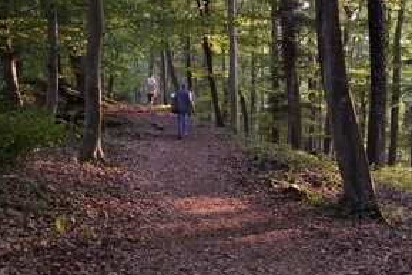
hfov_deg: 32.4
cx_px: 291
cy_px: 95
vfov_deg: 22.2
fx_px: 698
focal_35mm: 61
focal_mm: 42
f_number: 4
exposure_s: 1/60
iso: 800
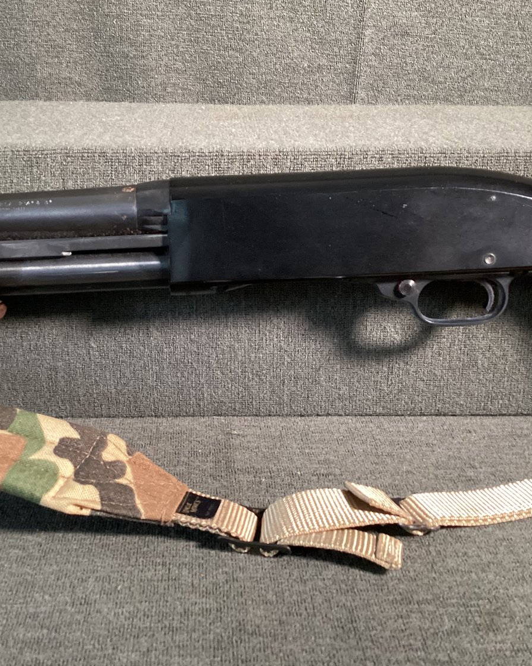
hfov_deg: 36.4
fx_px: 807
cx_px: 231
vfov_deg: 44.8
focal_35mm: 41
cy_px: 336
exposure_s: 1/40
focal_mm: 3.3
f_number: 2.4
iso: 320
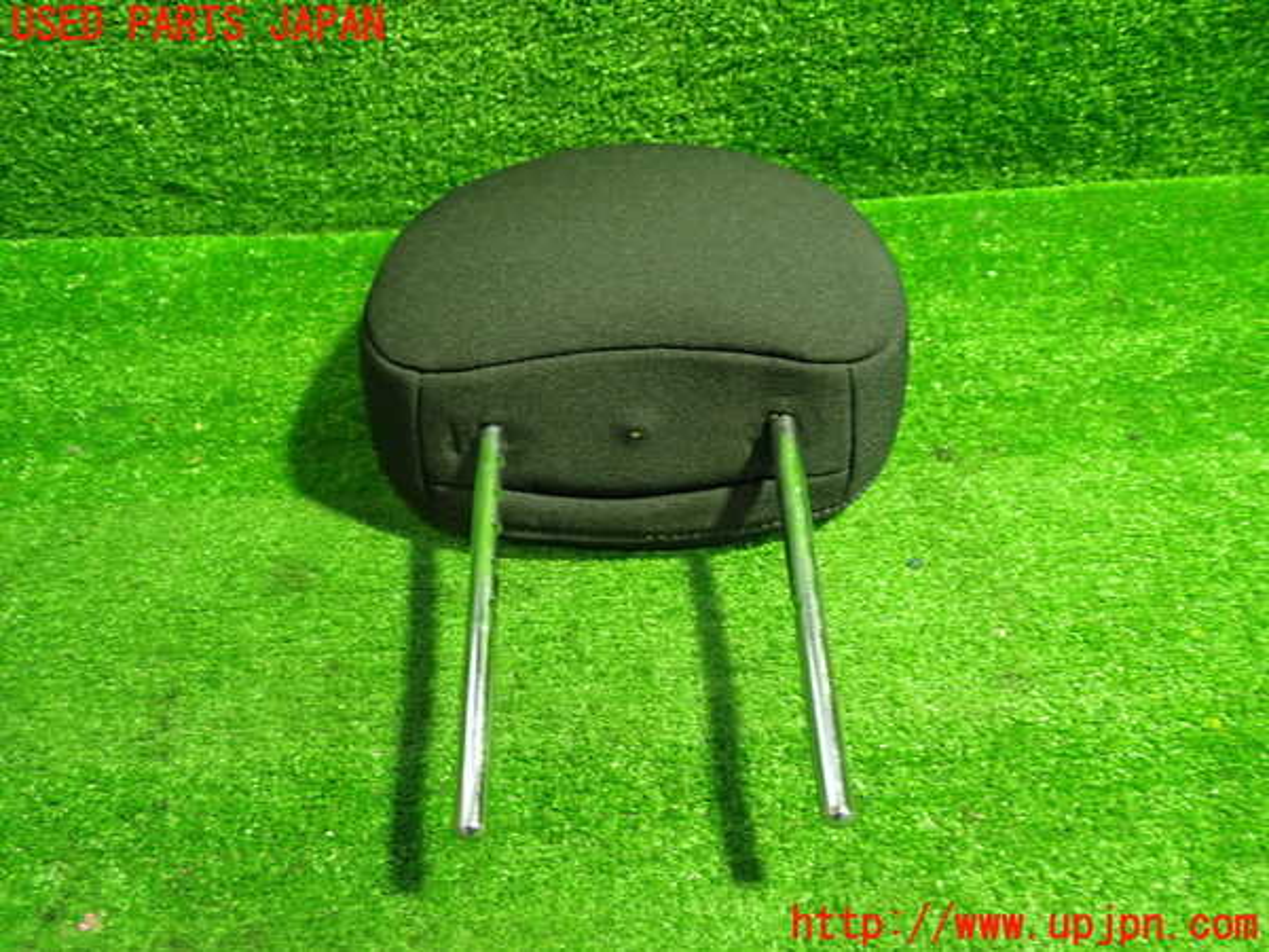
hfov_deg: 60.0
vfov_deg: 46.8
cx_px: 634
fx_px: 1100
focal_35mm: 30
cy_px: 476
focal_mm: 5.4
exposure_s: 1/30
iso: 640
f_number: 2.3
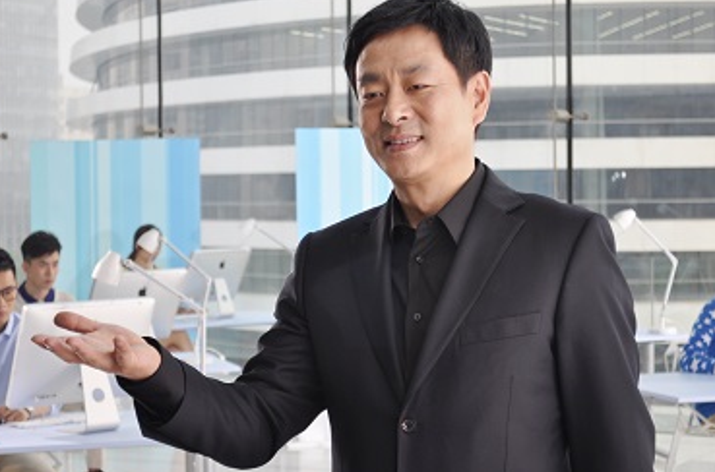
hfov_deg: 22.8
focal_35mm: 90
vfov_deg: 15.2
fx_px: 1774
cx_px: 360
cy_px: 229
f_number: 5.6
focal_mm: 55
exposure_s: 1/125
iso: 320
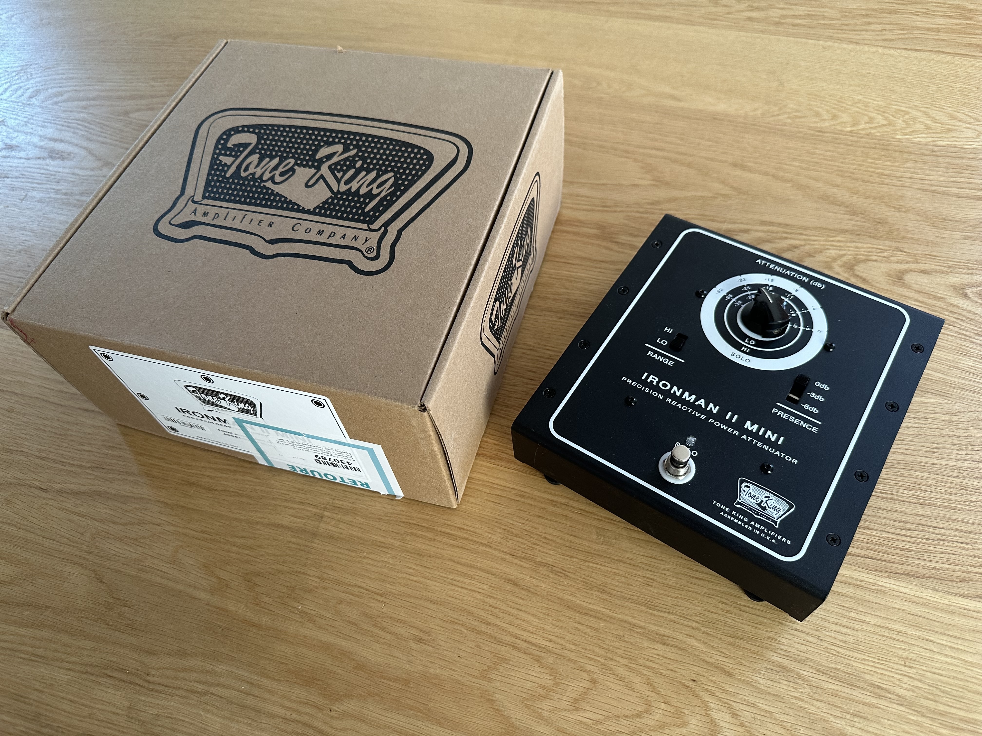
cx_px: 491
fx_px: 681
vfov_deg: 56.8
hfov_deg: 71.6
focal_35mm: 24
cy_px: 368
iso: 250
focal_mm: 6.86
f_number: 1.78
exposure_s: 1/65
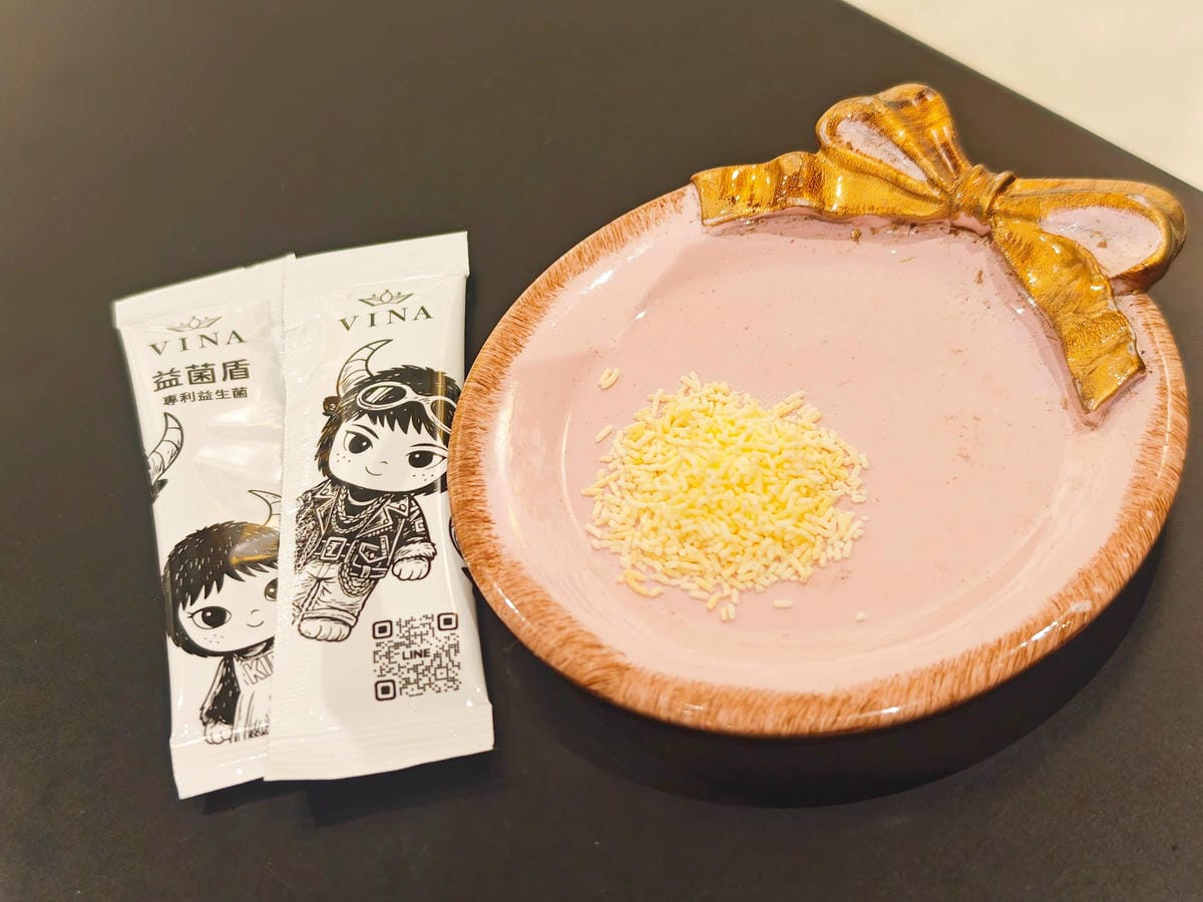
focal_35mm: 60
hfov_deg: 32.2
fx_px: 2085
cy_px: 451
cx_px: 602
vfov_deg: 24.4
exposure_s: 1/60
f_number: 1.63
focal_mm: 8.72
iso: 400
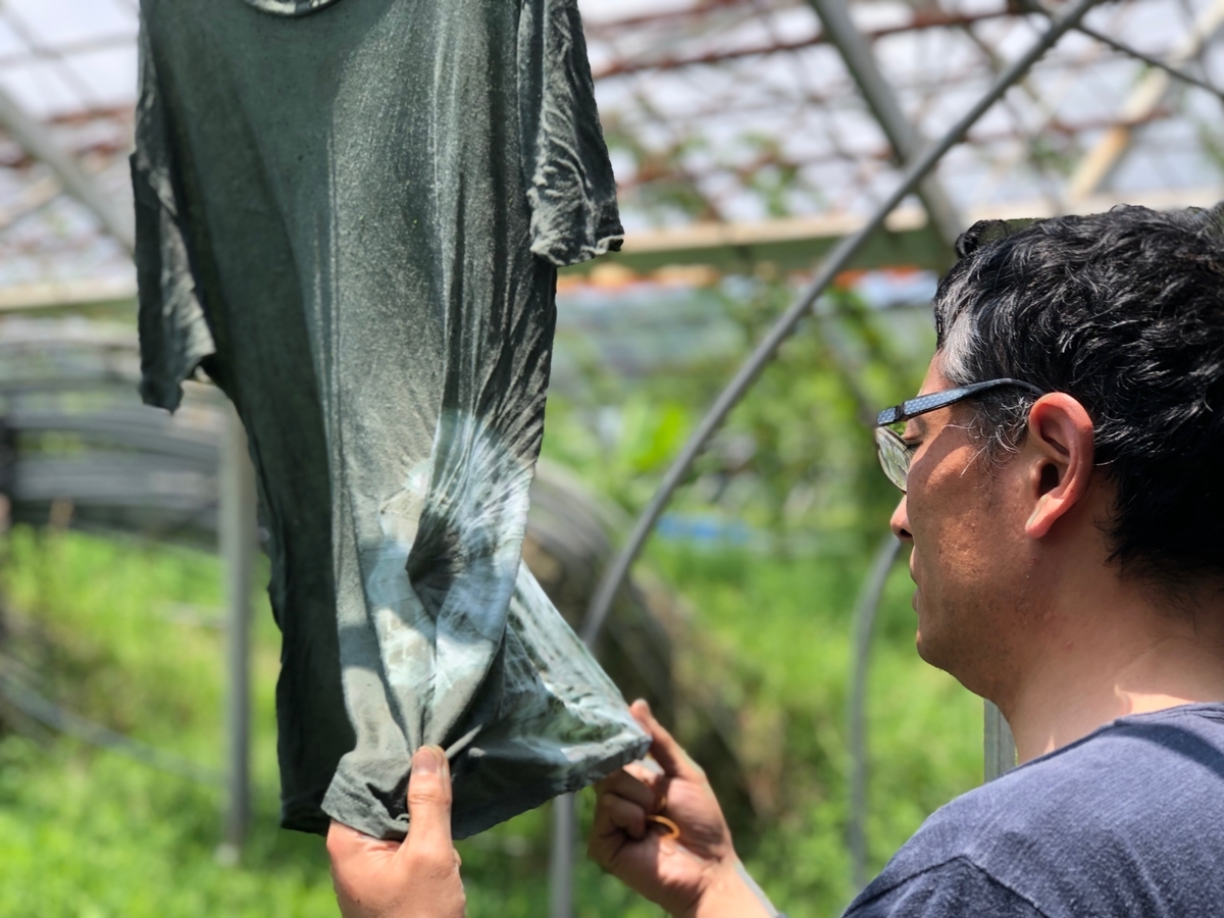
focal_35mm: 57
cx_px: 612
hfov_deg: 33.8
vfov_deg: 25.7
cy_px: 459
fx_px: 2015
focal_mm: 6.6
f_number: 2.8
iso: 20
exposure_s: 1/153
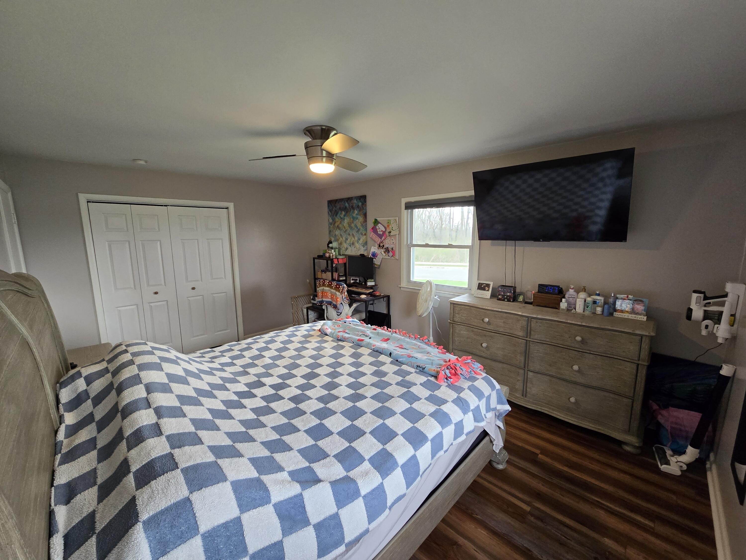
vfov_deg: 89.9
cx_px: 373
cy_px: 280
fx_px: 280
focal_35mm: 13
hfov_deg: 106.2
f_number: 2.2
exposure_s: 1/60
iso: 160
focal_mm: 2.2
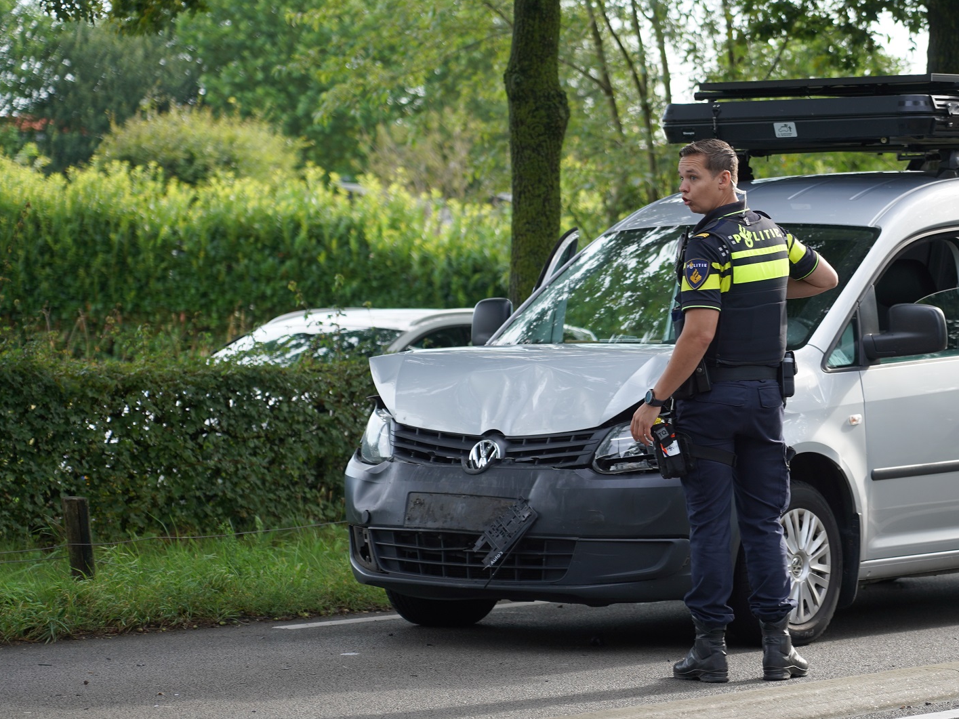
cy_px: 419
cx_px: 636
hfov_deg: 14.4
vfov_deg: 10.8
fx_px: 3795
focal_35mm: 137
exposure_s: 1/160
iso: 125
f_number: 4
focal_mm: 105
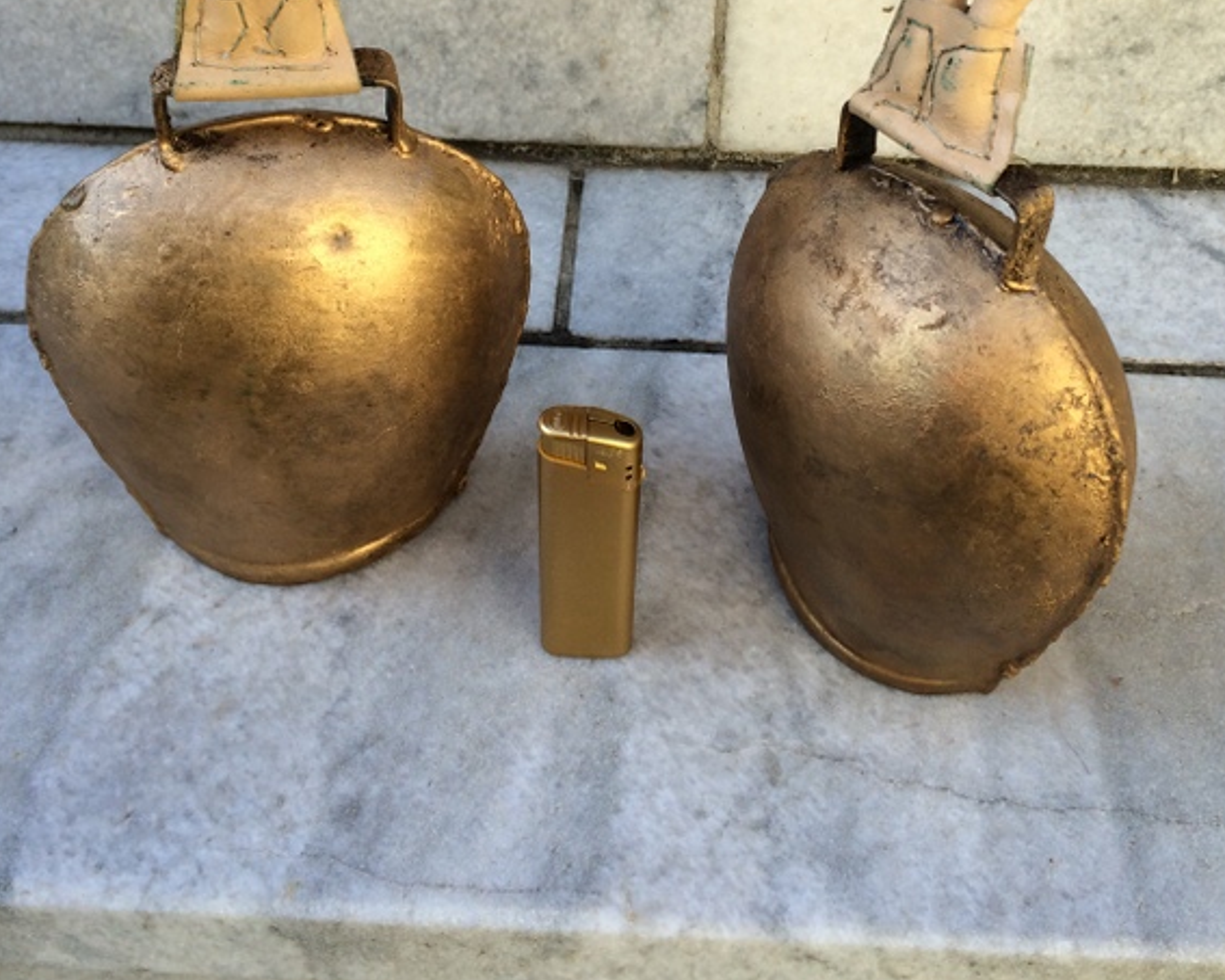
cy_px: 184
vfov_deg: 36.0
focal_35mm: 40
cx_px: 625
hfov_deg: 45.8
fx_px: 1450
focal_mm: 4.15
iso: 32
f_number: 2.2
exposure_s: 1/277
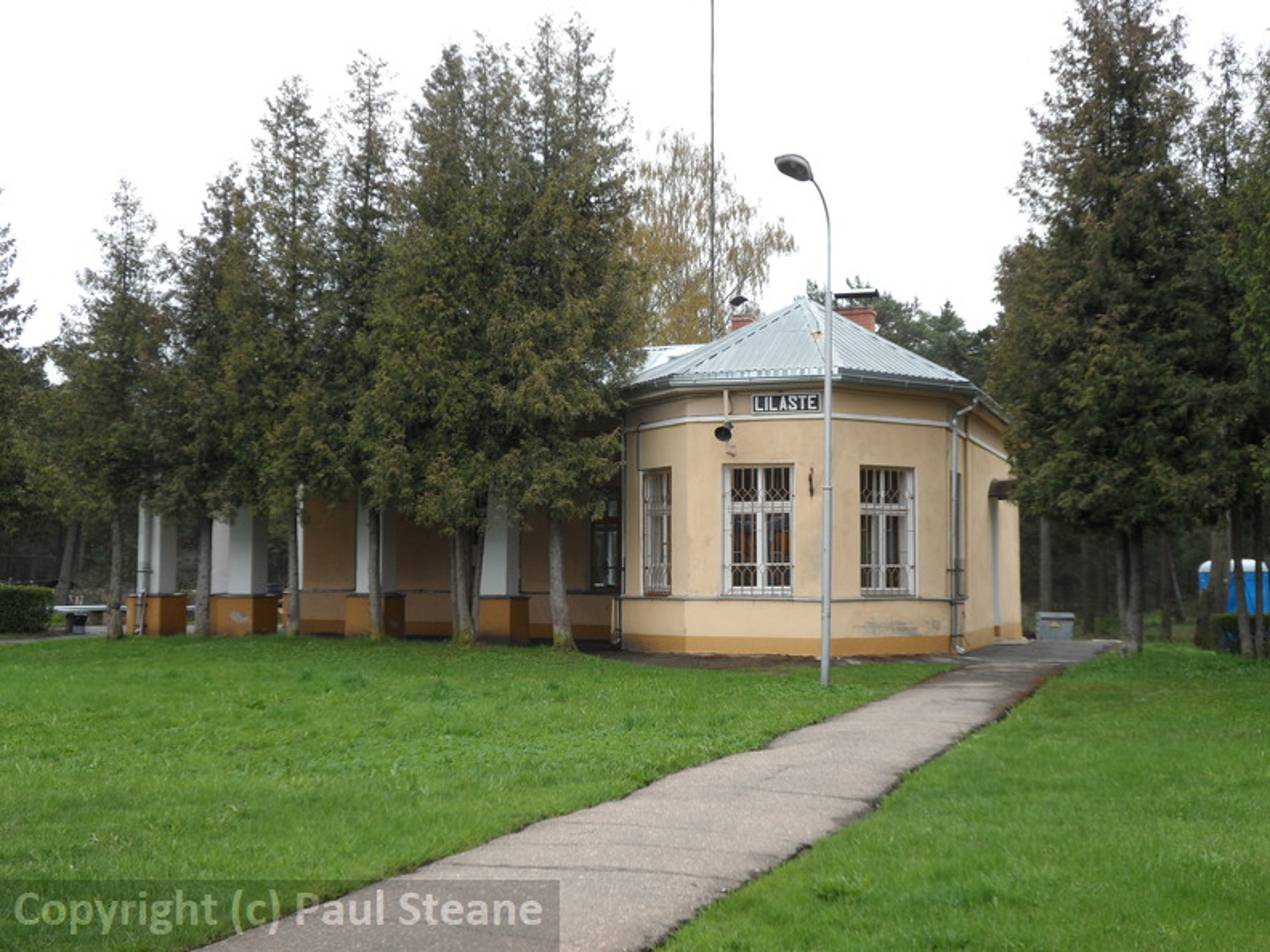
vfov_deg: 32.9
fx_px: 1614
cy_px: 476
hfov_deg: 42.9
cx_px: 635
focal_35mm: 44
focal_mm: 8
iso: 80
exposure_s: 1/180
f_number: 3.9
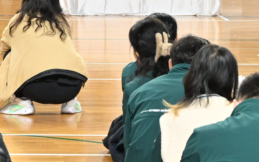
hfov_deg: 7.4
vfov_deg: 4.7
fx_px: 1969
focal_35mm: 279
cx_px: -159
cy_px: -13
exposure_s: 1/250
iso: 3200
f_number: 6.3
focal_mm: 60
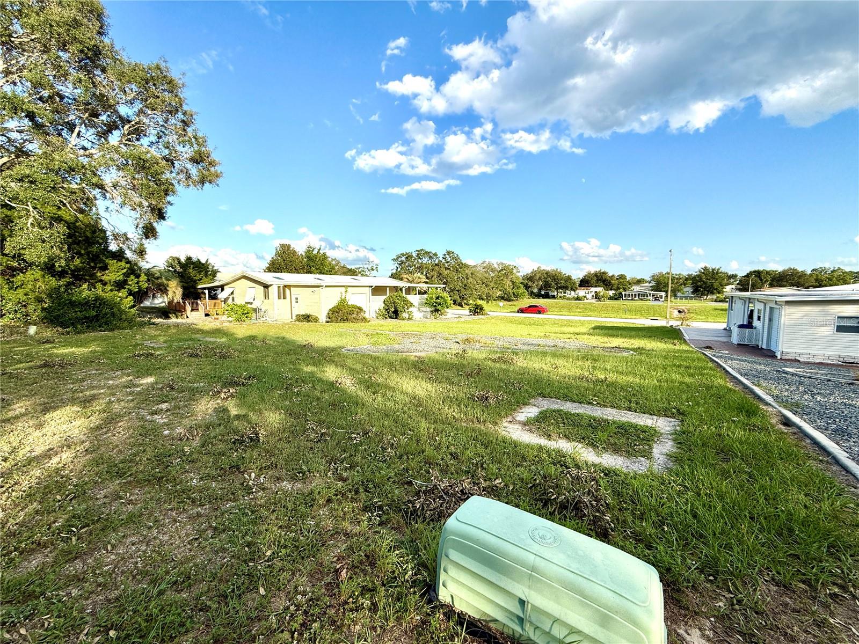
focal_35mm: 14
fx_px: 347
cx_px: 430
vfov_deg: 85.7
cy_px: 322
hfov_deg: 102.1
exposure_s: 1/1745
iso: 50
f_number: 2.2
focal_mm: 2.22
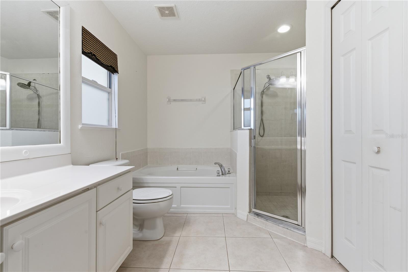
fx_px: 181
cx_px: 204
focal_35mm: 16
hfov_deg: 96.7
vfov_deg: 73.7
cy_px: 136
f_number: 9
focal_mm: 16
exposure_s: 1/25
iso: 250
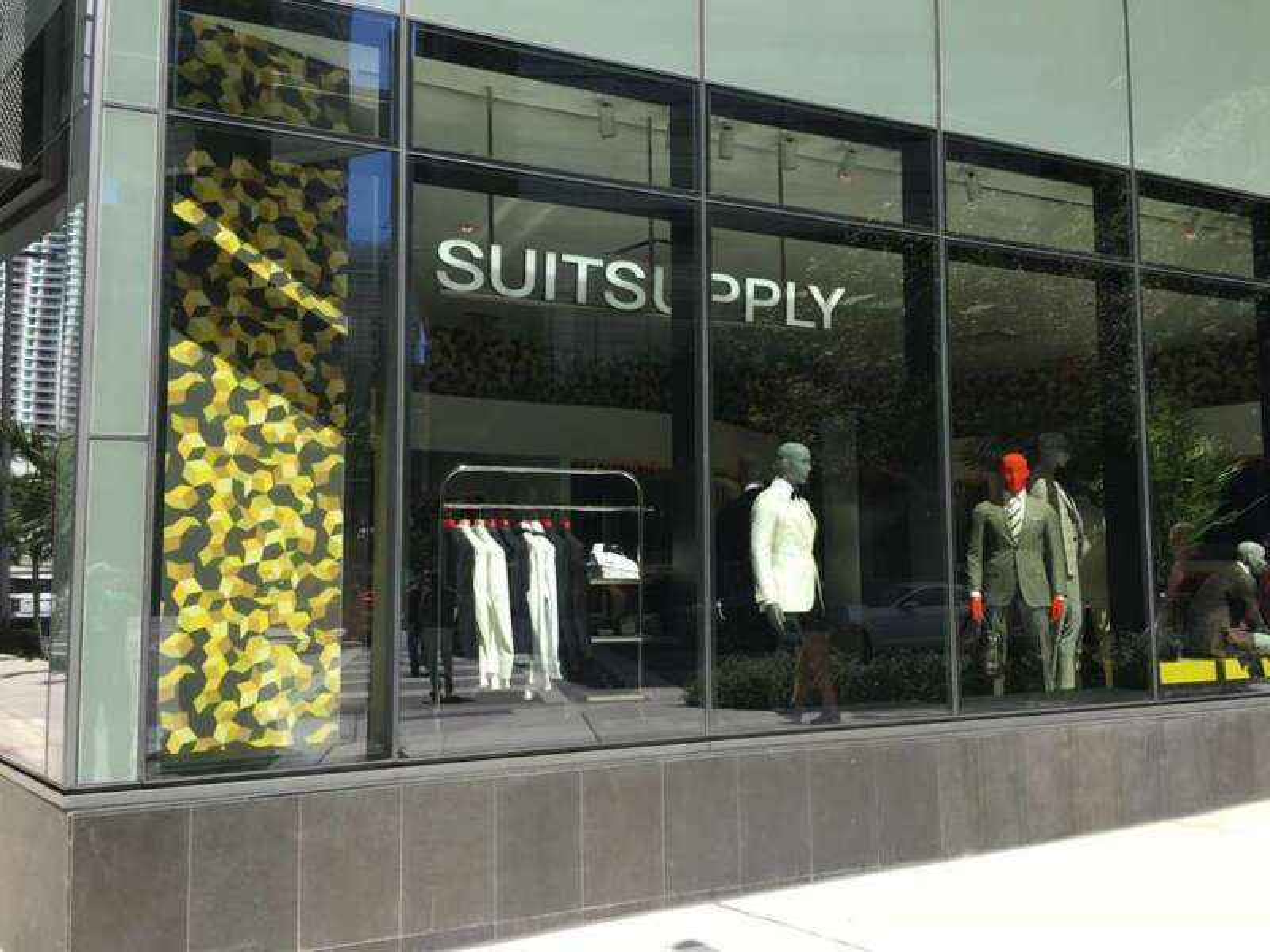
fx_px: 1064
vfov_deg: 48.2
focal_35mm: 29
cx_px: 635
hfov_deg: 61.7
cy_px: 476
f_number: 2.2
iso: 25
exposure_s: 1/663
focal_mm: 4.15
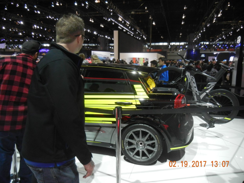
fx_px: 211
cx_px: 122
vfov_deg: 46.8
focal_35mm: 30
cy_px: 92
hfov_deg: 60.0
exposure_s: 1/146
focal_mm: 5.4
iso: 640
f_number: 3.5
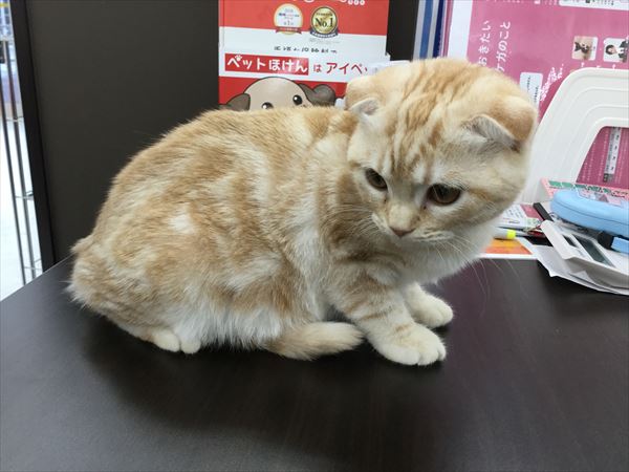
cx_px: 314
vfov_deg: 45.4
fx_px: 563
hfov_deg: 58.4
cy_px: 236
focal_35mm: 31
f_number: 2.4
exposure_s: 1/33
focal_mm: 3.3
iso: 32
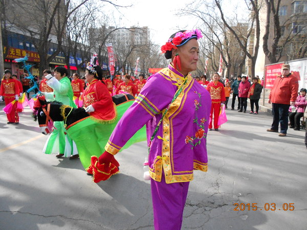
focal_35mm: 26
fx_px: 231
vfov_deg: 53.1
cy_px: 115
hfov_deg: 67.3
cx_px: 154
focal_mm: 4.6
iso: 400
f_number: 3.2
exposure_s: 1/1250
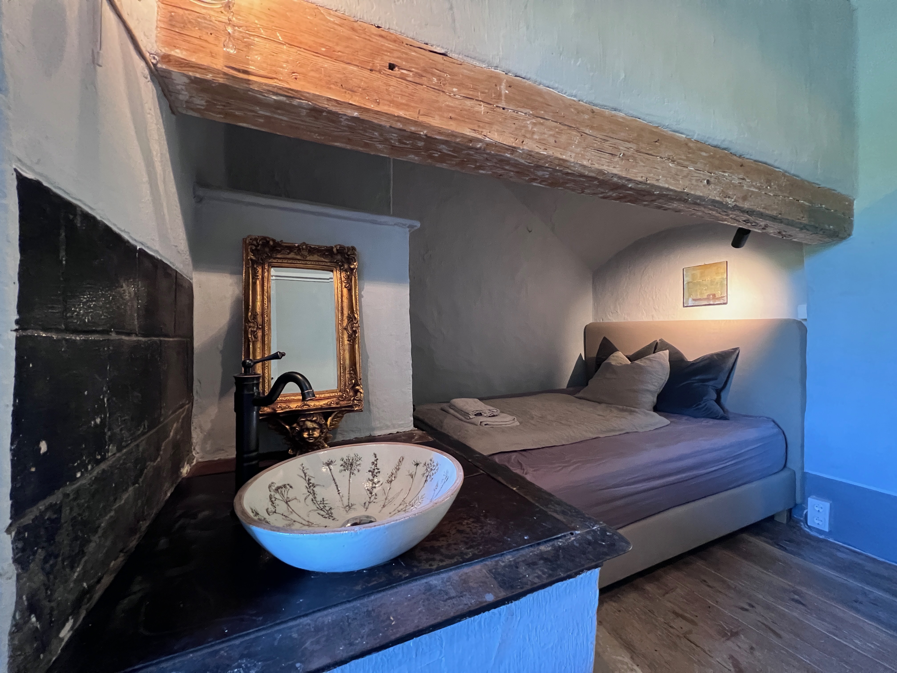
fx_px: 337
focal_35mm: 13
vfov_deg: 89.9
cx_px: 448
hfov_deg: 106.2
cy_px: 336
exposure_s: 1/34
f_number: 1.8
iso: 640
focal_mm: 1.57
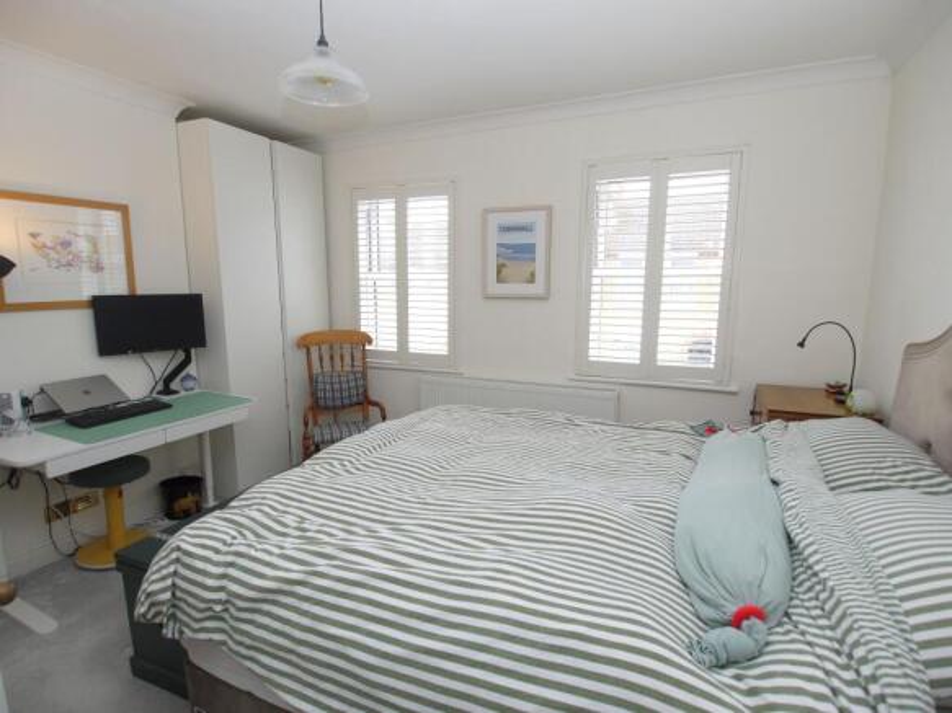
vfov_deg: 71.6
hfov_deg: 87.8
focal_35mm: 18
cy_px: 356
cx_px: 476
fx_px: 495
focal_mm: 9
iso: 100
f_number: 4
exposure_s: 1/60
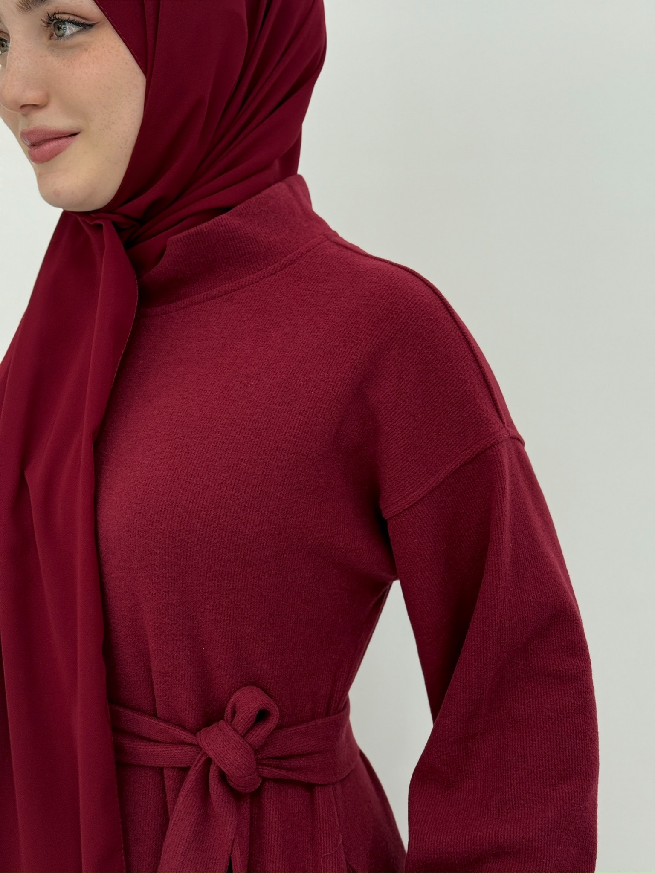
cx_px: 328
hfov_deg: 30.3
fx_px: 1211
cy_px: 436
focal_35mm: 48
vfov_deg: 39.7
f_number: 1.78
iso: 64
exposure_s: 1/121
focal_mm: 6.76
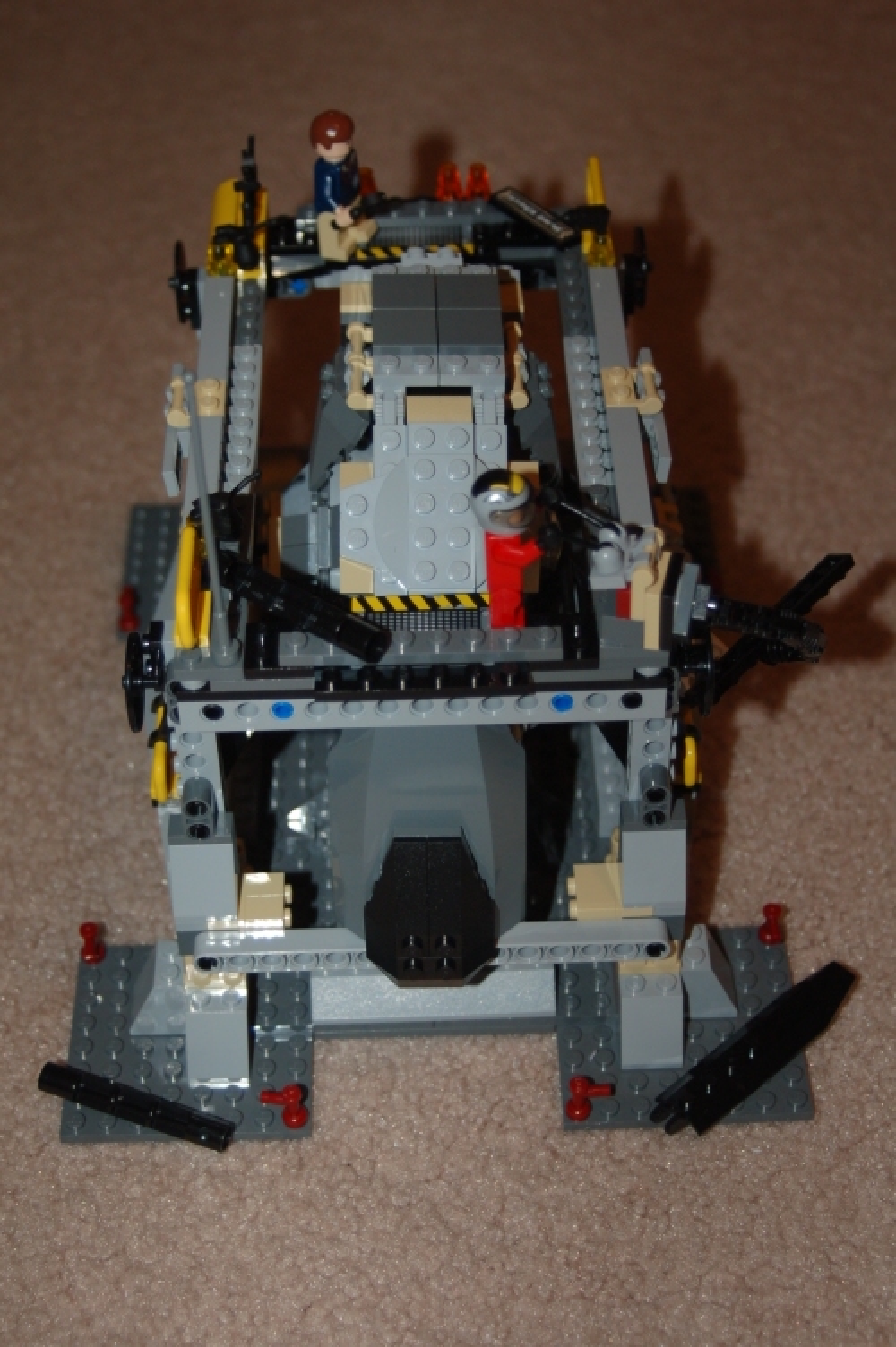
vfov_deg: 30.5
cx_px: 448
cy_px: 674
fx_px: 2468
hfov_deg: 20.6
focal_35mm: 66
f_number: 4.5
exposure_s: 1/60
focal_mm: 44
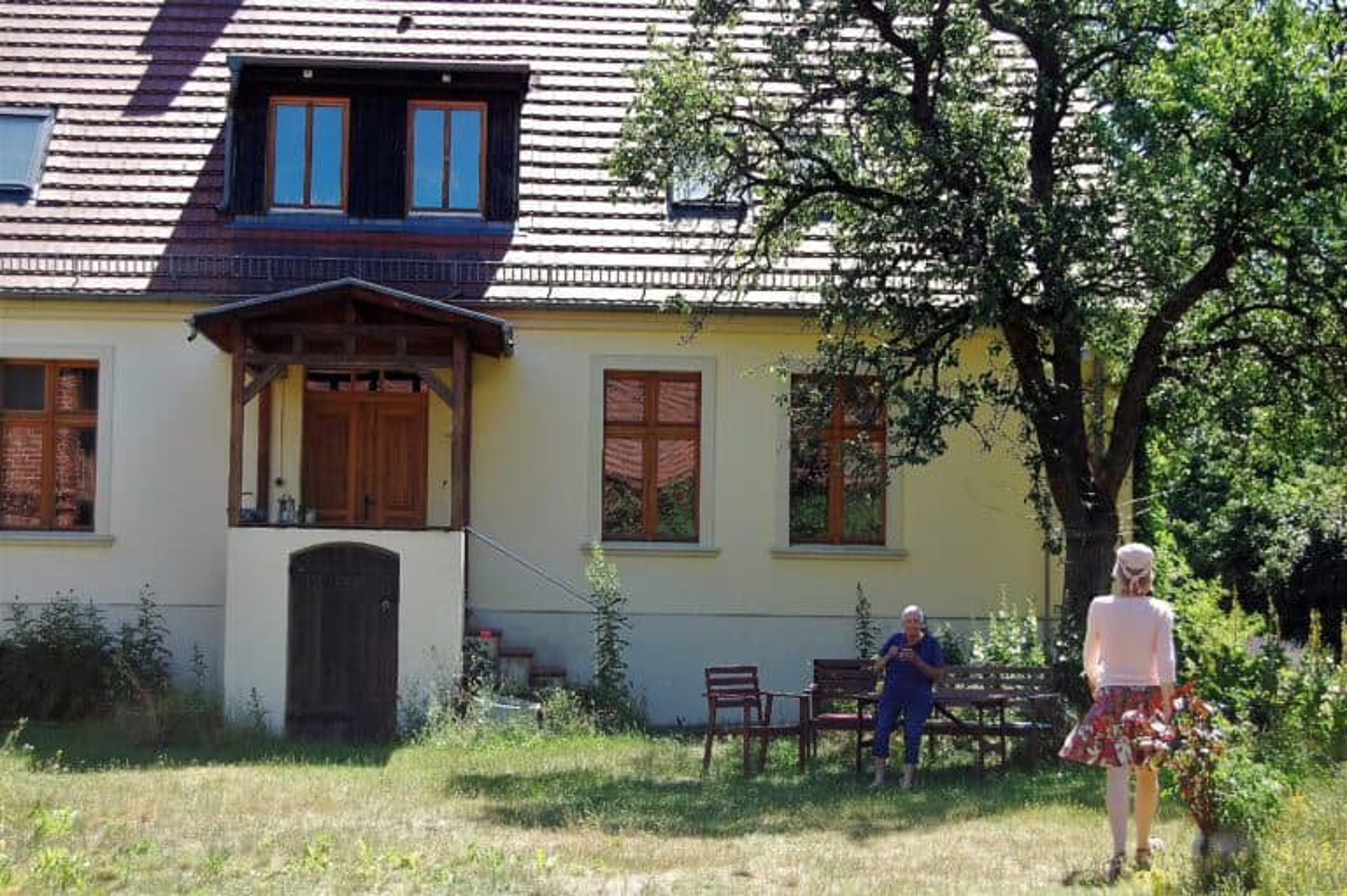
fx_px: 2356
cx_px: 674
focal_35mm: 63
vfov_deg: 21.5
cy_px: 448
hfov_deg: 31.9
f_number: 7.1
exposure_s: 1/200
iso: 200
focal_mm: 42
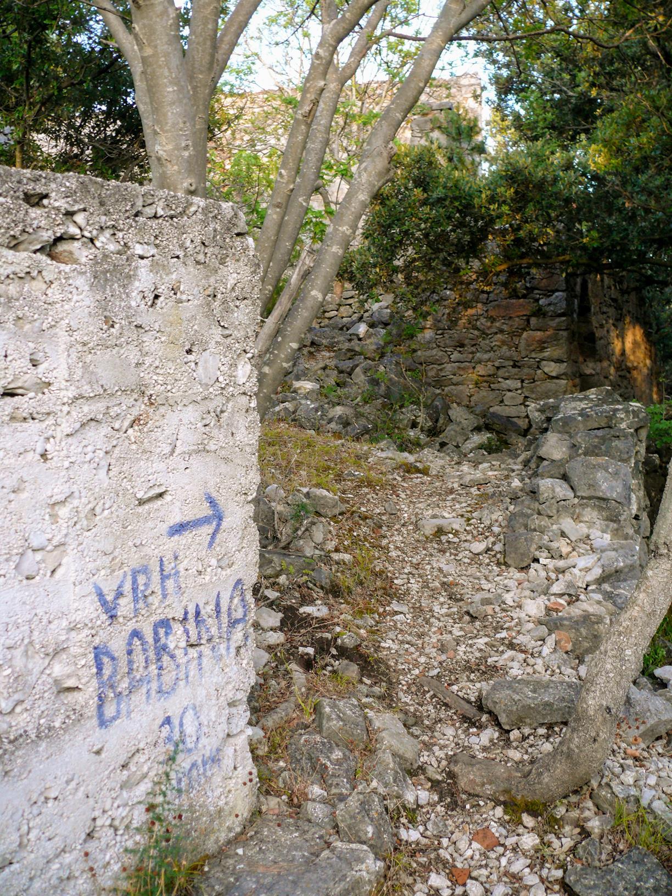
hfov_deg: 40.7
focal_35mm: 35
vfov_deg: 52.6
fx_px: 906
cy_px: 448
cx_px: 336
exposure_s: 1/30
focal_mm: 7.4
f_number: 2.8
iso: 160
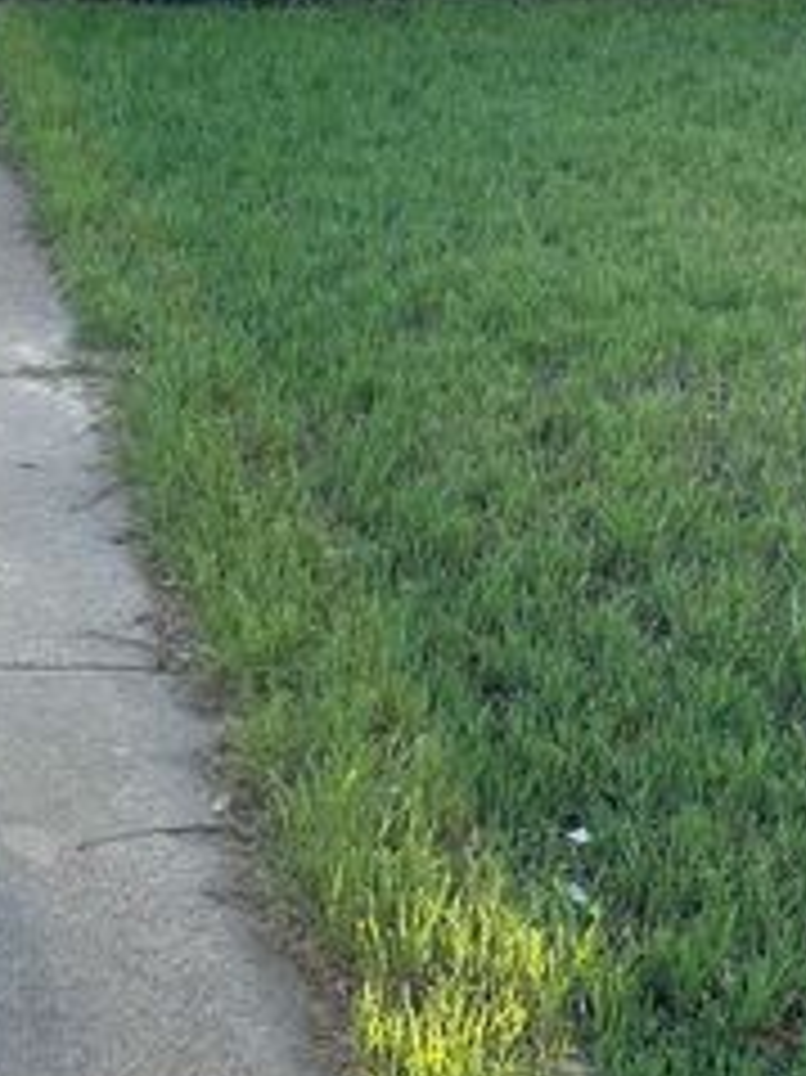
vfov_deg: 28.5
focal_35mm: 67
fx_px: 2082
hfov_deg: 20.8
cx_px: -90
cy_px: 259
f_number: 1.78
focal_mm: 6.86
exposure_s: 1/587
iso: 80
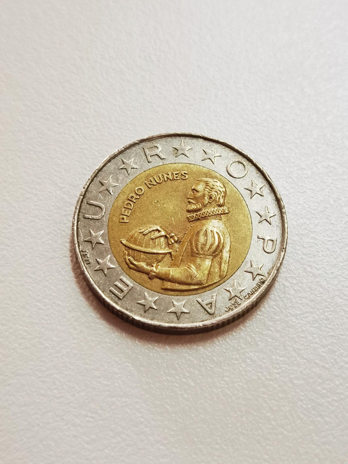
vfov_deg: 26.7
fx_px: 979
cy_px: 232
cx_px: 174
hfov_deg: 20.2
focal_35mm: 73
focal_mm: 6.71
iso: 200
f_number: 1.9
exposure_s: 1/100
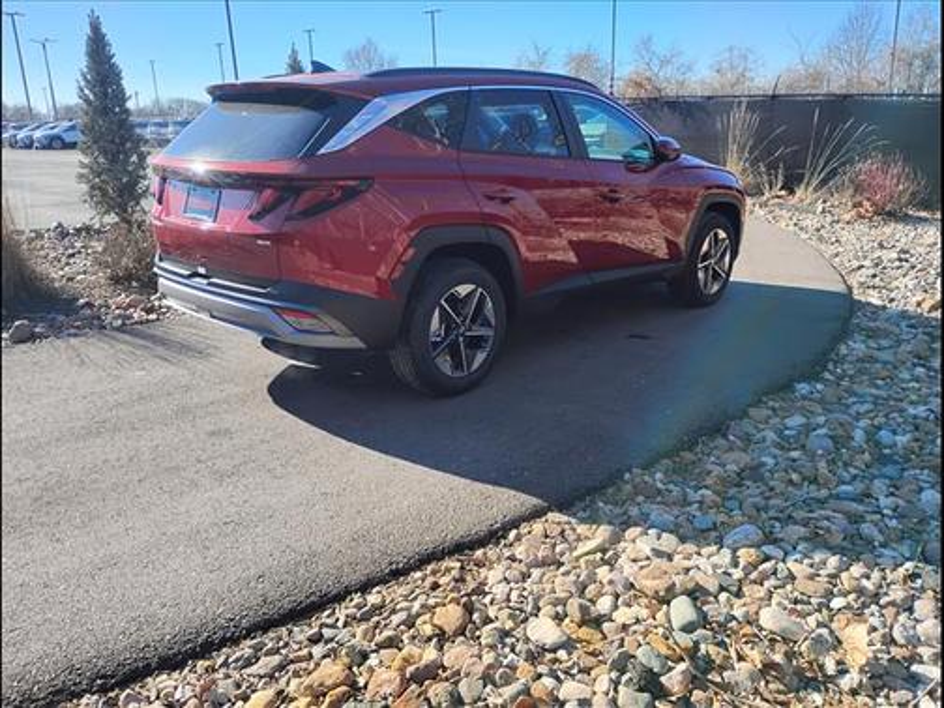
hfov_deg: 63.4
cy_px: 354
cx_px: 472
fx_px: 764
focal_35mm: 28
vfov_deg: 49.7
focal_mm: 4.26
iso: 100
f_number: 1.8
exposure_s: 1/417
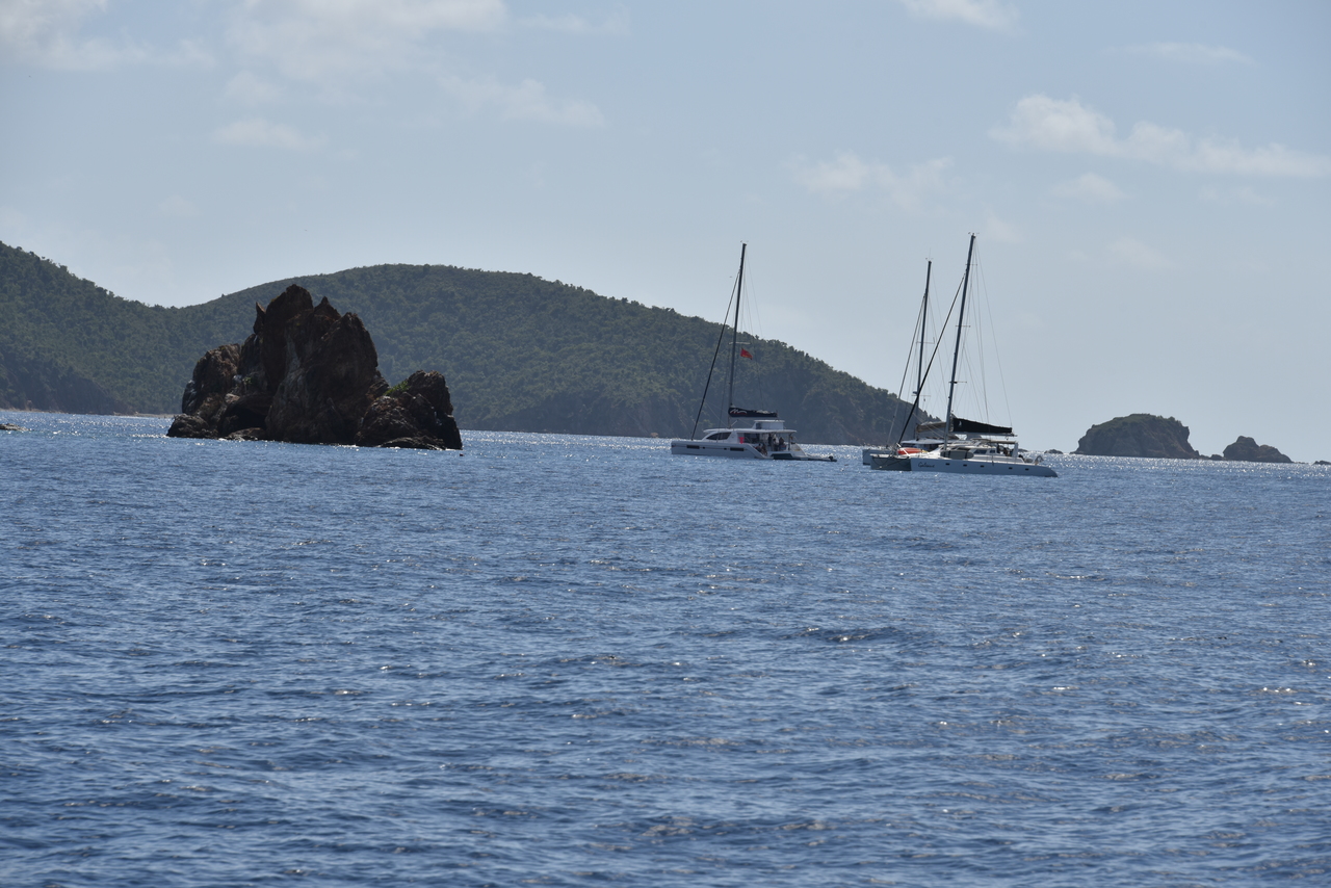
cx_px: 666
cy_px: 444
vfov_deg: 7.6
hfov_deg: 11.4
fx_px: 6656
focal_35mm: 180
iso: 100
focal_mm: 180
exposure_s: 1/500
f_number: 11
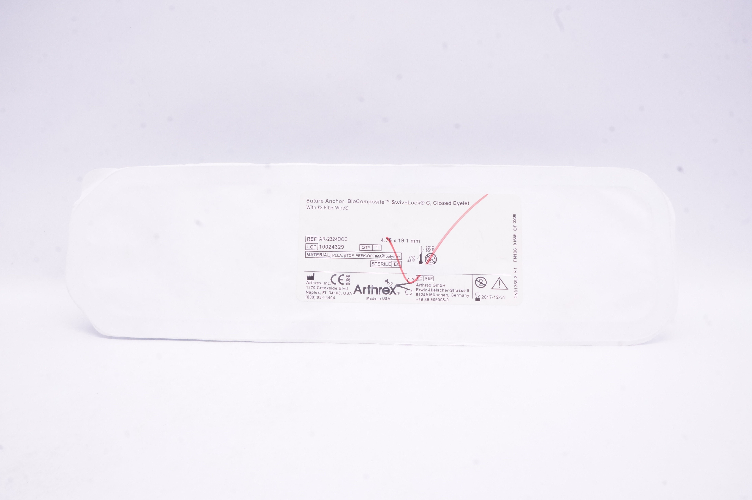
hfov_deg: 67.4
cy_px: 250
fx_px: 563
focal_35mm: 27
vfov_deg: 47.8
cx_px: 376
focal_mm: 18
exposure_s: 1/20
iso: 1600
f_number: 20
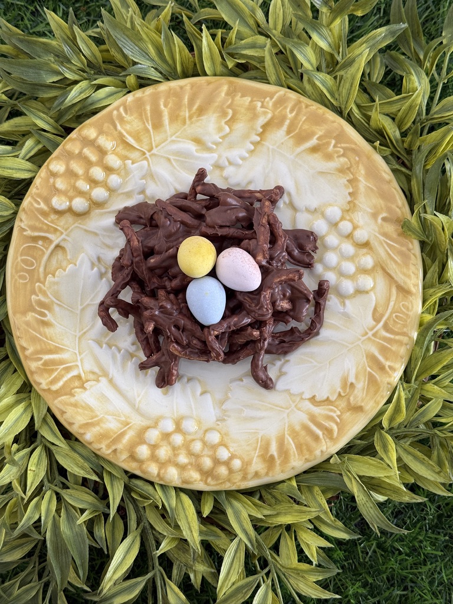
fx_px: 838
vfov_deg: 39.7
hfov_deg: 30.3
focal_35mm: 48
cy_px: 302
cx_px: 226
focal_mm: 6.76
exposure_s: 1/60
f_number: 1.78
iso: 100
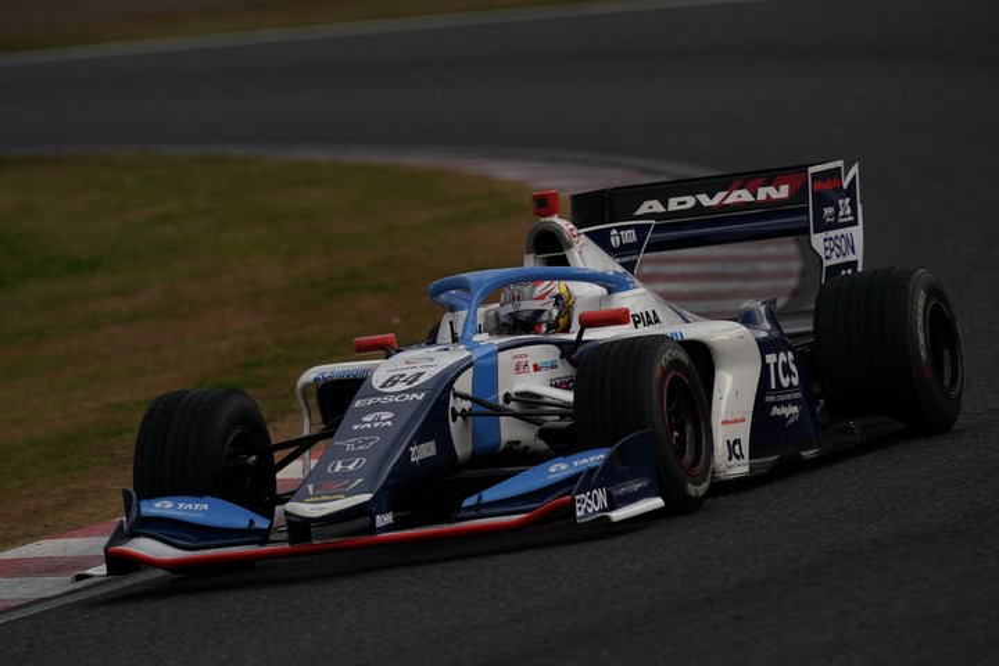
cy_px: 333
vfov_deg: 2.3
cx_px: 500
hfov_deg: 3.4
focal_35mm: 600
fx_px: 16649
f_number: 5.6
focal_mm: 600
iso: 400
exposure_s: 1/1000
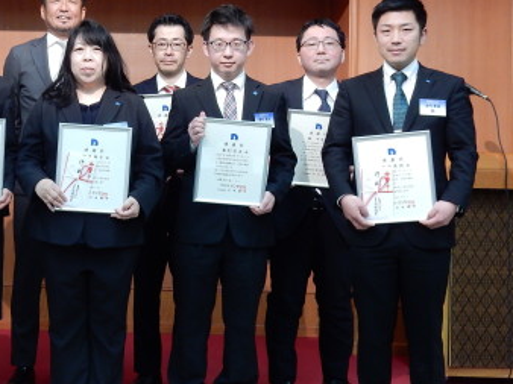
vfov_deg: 22.9
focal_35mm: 64
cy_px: 158
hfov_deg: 29.6
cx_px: 100
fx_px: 948
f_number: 4
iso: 200
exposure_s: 1/10
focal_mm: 6.4
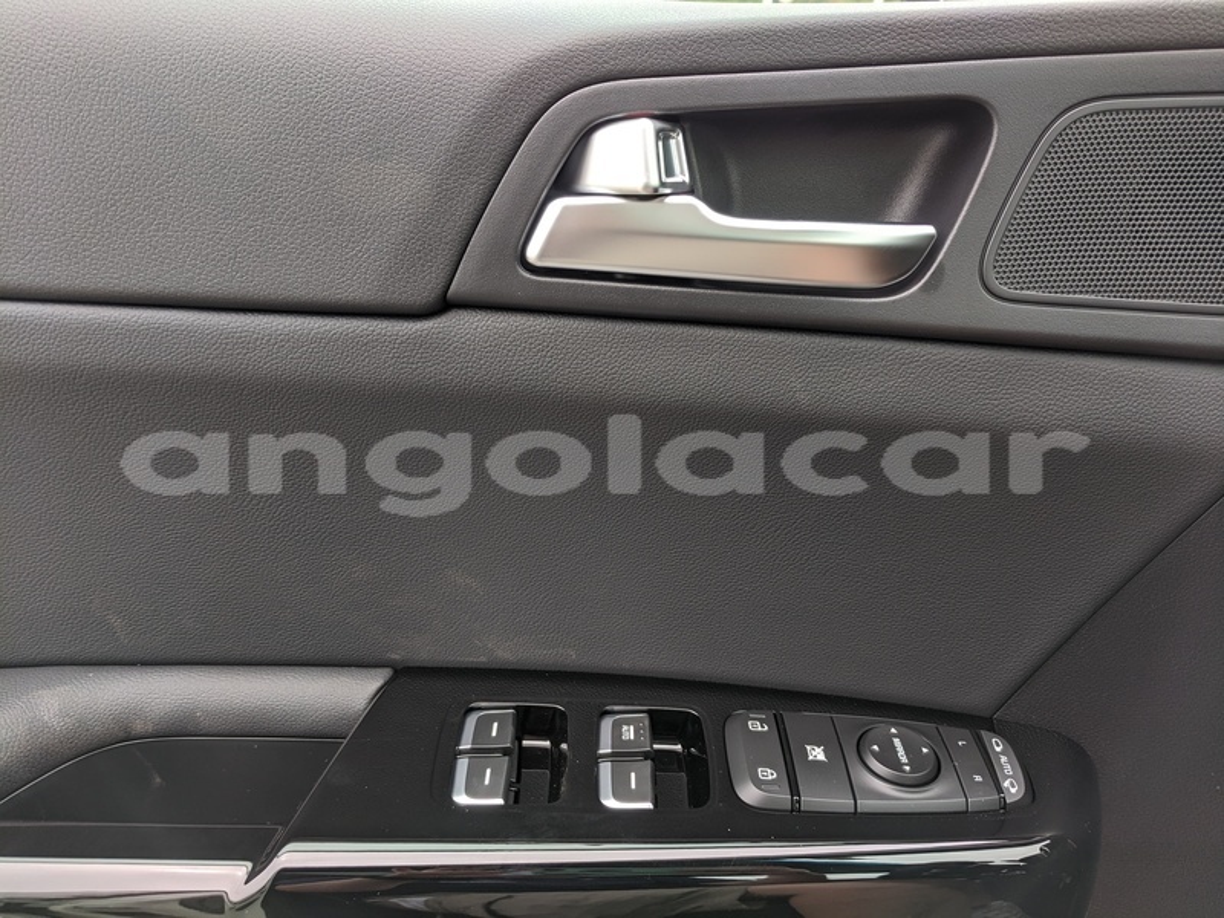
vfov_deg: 53.1
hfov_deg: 67.3
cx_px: 612
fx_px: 919
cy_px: 459
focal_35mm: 26
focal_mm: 4.67
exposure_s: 1/147
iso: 43
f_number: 2
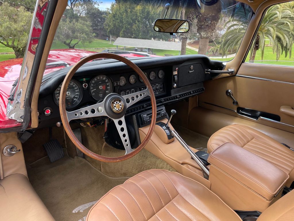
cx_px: 147
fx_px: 221
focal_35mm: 26
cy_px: 110
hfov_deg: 67.3
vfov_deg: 53.1
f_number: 1.6
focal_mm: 4.2
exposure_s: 1/440
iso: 32
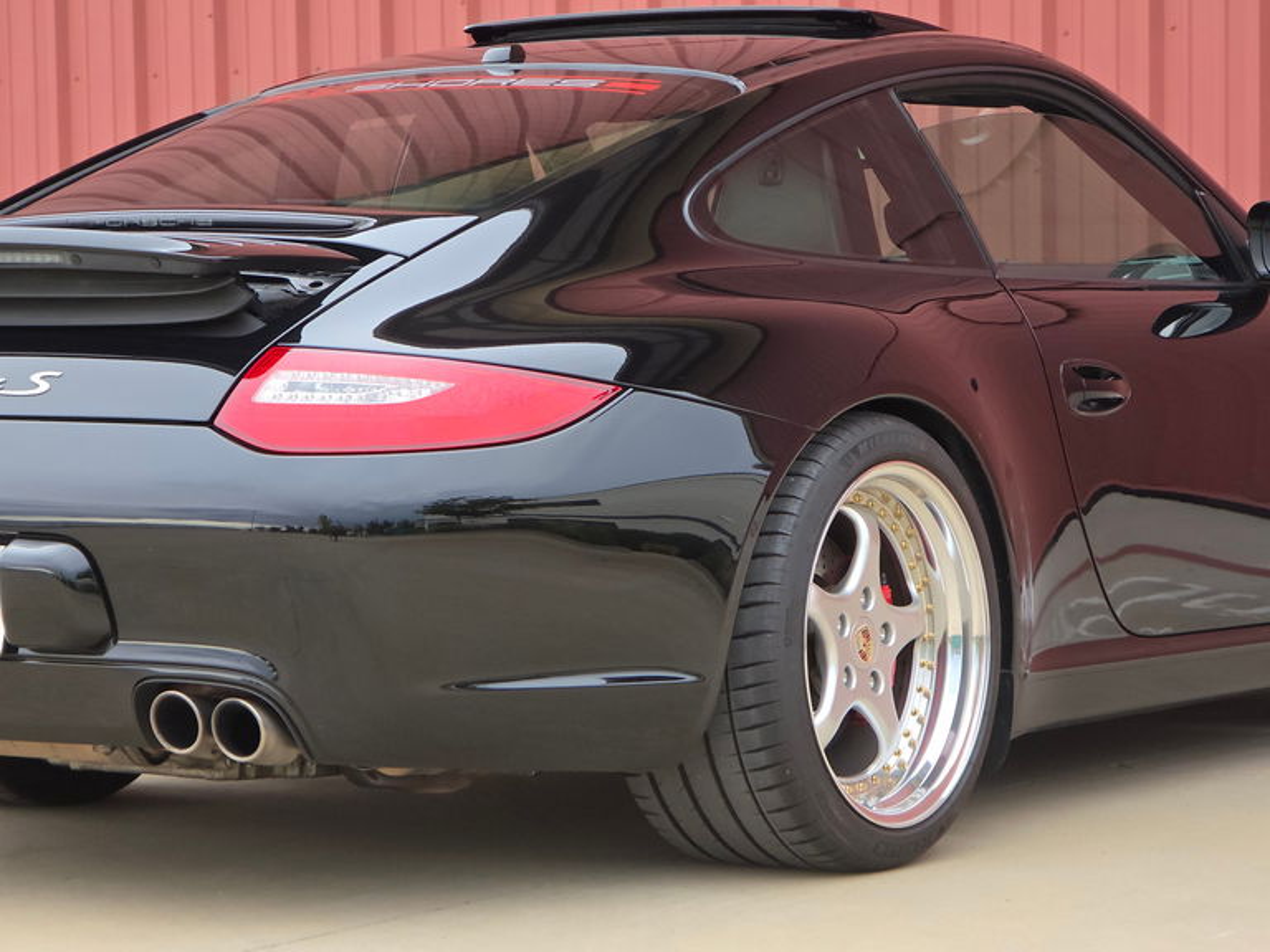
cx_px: 635
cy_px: 476
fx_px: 4219
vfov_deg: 12.9
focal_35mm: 115
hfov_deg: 17.1
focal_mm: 18.6
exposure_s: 1/120
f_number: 3.4
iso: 100
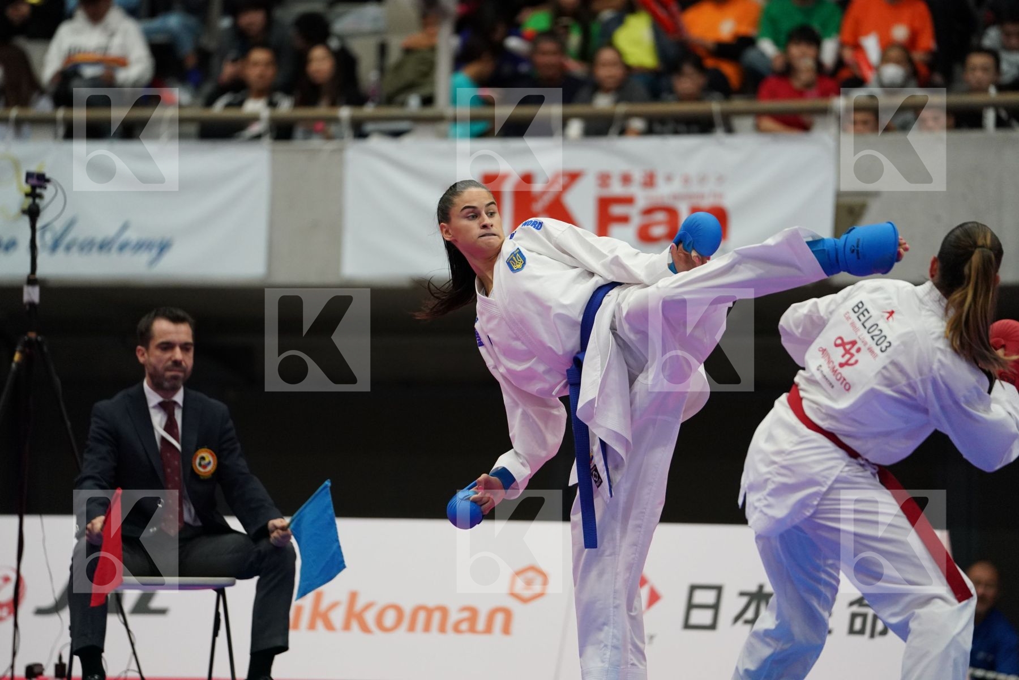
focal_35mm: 200
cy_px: 340
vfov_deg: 6.9
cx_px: 510
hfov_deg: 10.3
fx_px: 5661
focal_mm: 200
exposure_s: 1/1000
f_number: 2.8
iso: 3200
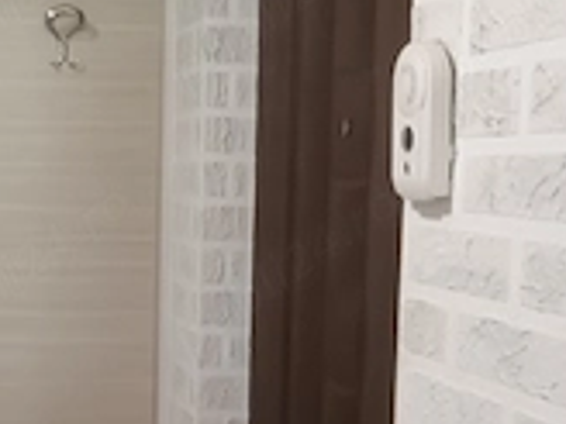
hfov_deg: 28.5
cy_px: 314
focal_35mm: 66
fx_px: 1079
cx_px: 86
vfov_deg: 22.1
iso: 1714
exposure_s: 1/25.1
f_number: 1.9
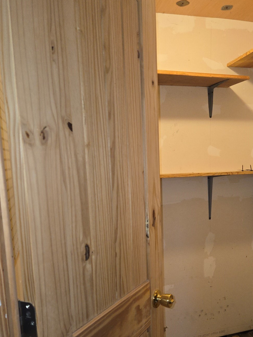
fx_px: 331
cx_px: 171
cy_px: 221
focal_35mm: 34
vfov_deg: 53.0
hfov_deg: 41.2
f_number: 1.8
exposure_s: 1/60
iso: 125
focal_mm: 5.4
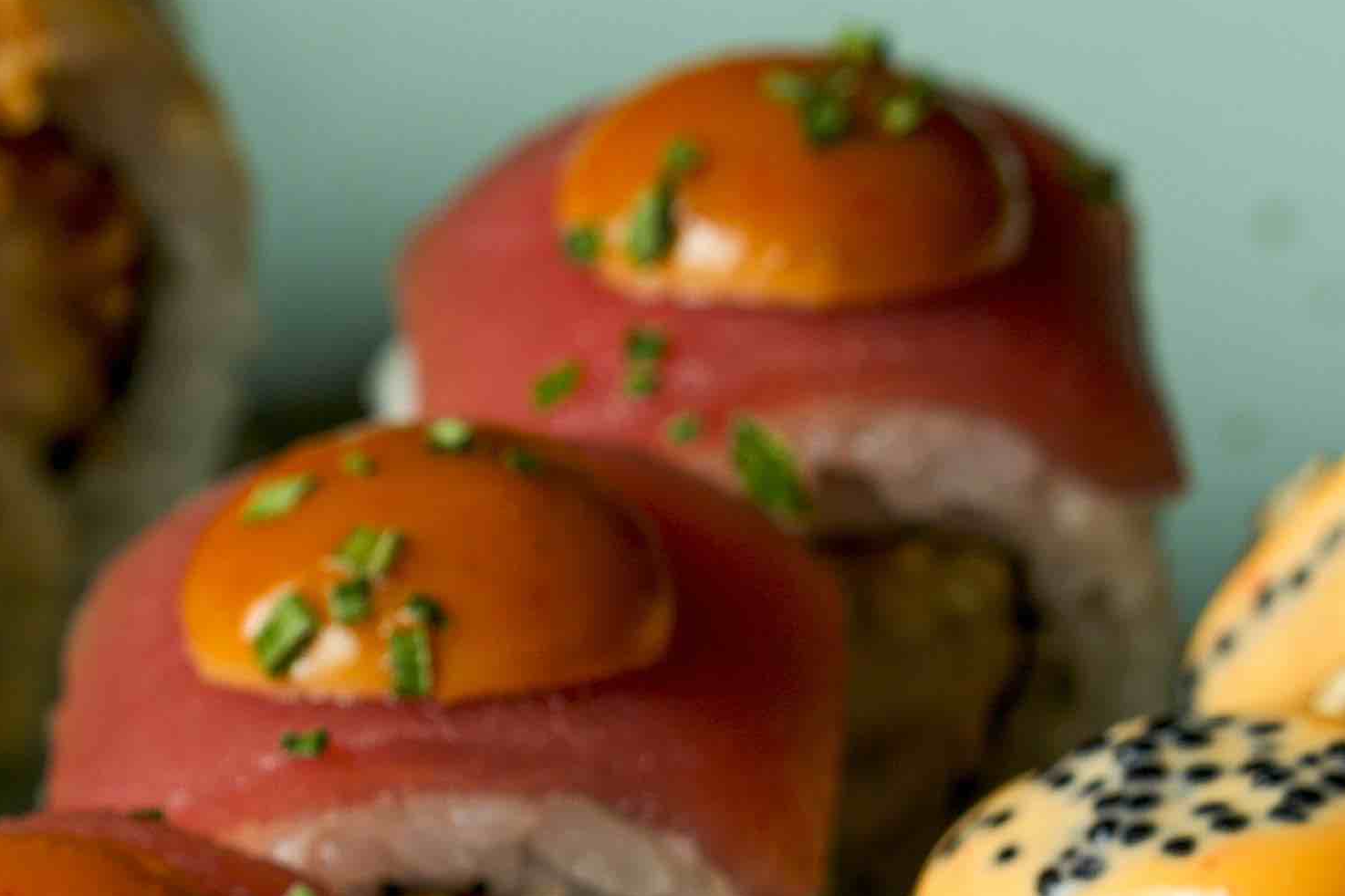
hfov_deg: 4.8
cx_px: -253
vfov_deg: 3.2
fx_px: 15986
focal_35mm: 428
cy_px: 1148
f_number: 5.6
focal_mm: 90
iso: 100
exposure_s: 1/100
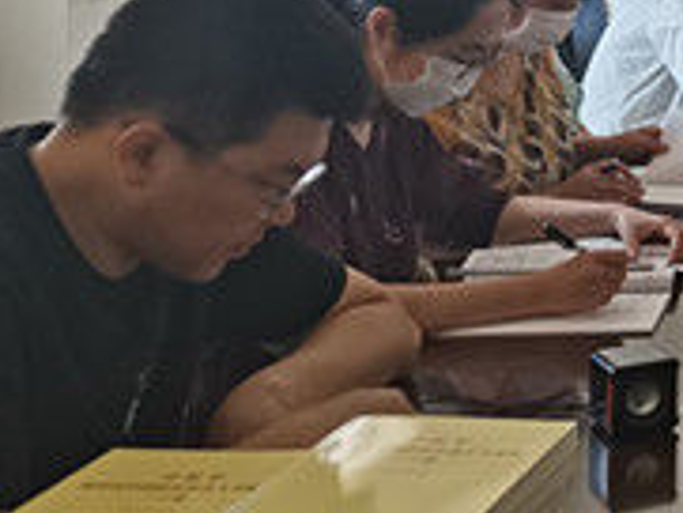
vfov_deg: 16.7
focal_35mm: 86
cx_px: 1121
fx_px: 1698
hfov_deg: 19.0
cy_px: -26
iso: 80
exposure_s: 1/100
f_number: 1.8
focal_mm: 5.58
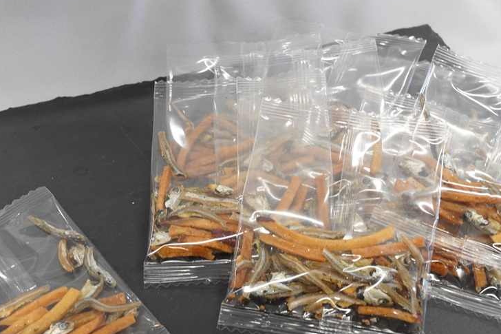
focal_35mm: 50
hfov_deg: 39.6
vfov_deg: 26.9
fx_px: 696
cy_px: 206
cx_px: 227
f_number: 11
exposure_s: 1/40
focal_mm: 35
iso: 3200
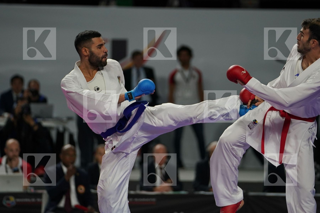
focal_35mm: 279
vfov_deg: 4.9
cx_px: 160
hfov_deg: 7.4
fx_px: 2480
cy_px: 106
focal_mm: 186
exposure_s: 1/1000
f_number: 2.8
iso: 1000
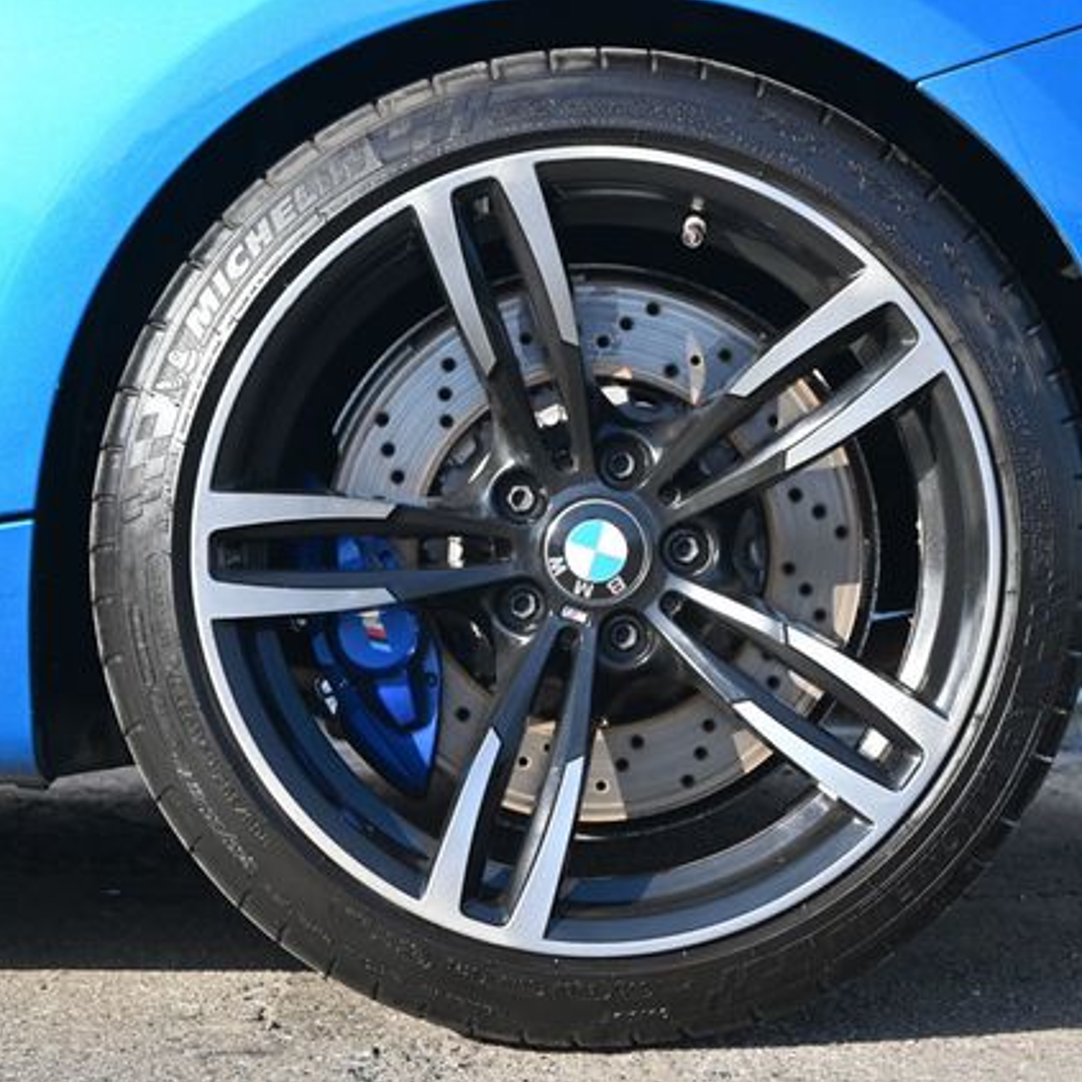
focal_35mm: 91
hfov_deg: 19.2
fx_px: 3205
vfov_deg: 19.2
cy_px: 541
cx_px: 591
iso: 400
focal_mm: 47
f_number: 6
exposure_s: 1/250
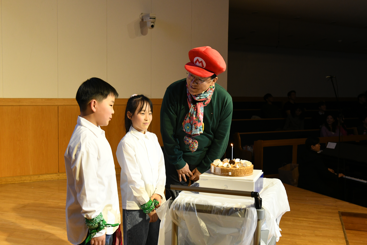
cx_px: 184
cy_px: 122
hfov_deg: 48.5
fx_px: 408
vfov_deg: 33.4
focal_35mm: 40
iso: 2500
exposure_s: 1/100
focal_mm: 40
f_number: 7.1
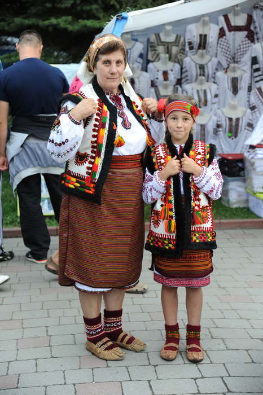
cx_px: 132
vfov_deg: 31.0
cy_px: 198
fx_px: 713
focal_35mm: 65
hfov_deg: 20.9
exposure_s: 1/125
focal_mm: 65
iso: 640
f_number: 4
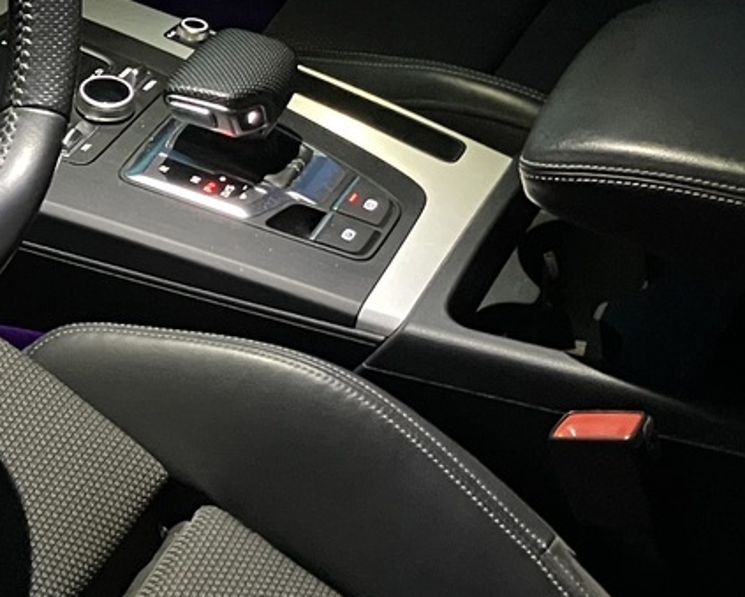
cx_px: 62
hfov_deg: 20.1
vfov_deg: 16.5
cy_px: 151
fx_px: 2052
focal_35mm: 93
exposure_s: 1/15
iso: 1000
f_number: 1.8
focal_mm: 3.99
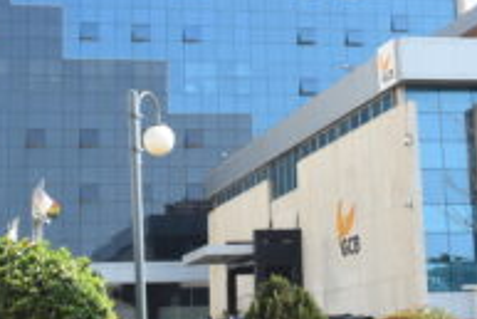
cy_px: -26
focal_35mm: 99
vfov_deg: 13.6
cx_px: 294
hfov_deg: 20.6
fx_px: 1313
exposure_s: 1/125
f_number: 11
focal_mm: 22
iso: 250
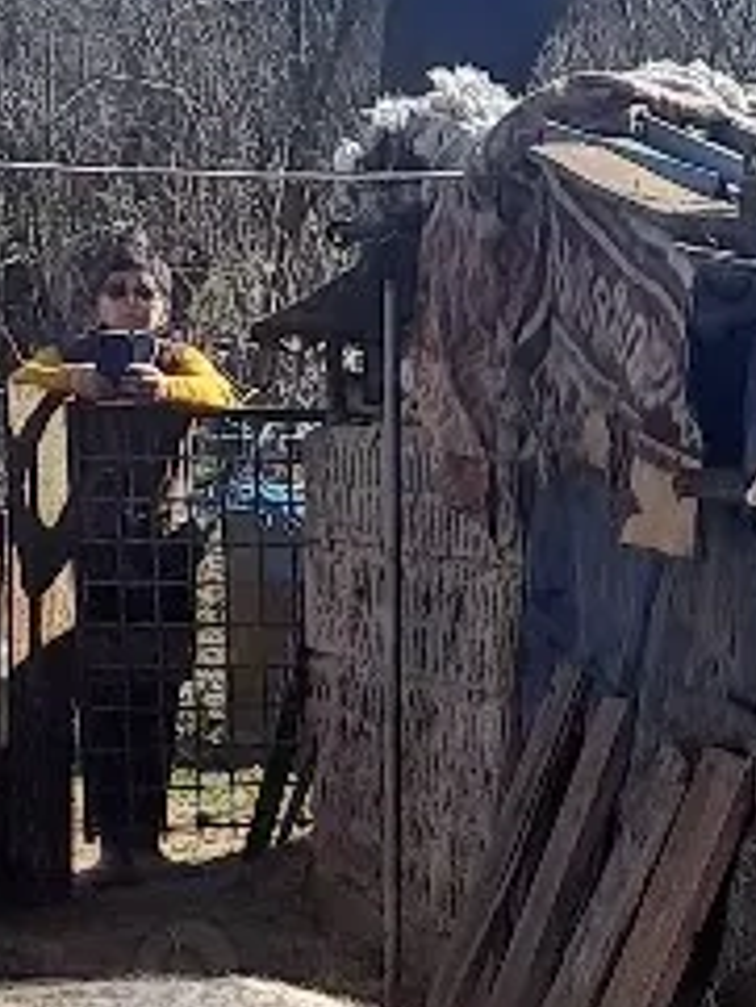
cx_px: 1153
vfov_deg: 13.6
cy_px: 1410
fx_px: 4015
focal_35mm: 138
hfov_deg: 10.4
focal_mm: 4.65
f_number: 1.8
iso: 32
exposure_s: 1/1429
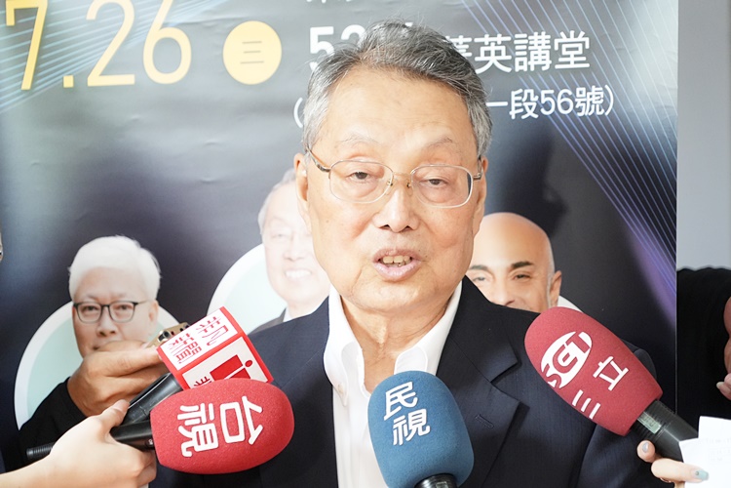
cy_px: 244
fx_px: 3249
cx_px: 366
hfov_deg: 12.8
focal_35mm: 160
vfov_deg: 8.6
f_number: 6.3
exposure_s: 1/80
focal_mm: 160
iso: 5000
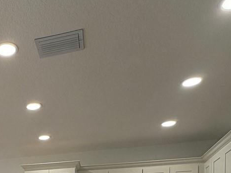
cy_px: 246
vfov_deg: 24.7
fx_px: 320
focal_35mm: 48
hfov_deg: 34.5
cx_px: -20
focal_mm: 2.22
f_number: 2.2
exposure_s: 1/136
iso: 50
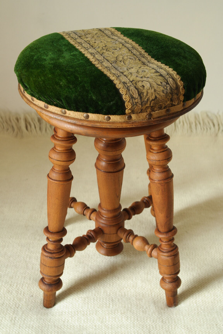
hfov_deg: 23.4
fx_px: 539
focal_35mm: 58
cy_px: 167
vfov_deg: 34.5
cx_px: 112
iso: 400
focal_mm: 38
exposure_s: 1/30
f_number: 5.6
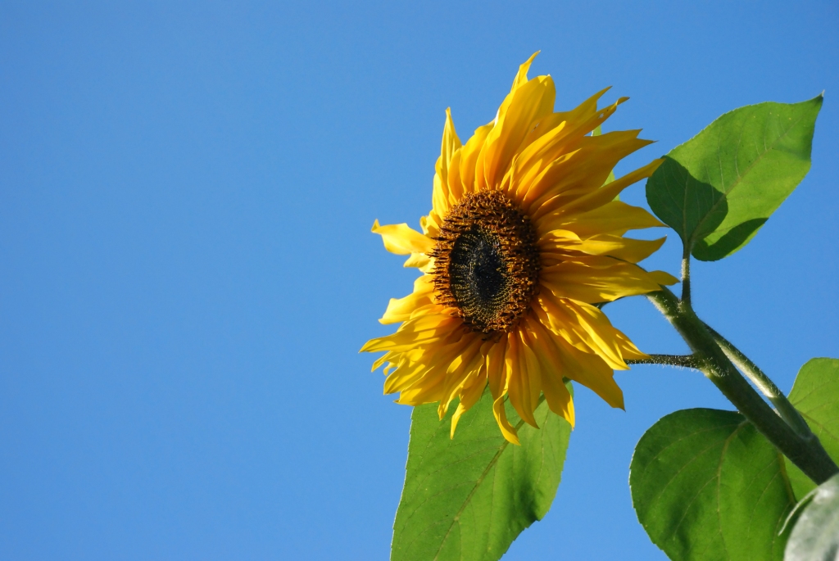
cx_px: 420
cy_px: 280
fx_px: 2309
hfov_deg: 20.6
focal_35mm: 99
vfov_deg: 13.9
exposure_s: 1/640
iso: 1000
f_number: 8
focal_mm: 66
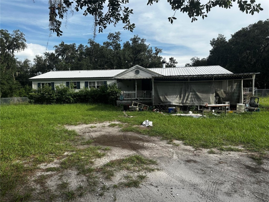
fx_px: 187
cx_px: 134
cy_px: 101
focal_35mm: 24
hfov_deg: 71.6
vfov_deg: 56.8
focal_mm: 6.86
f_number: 1.78
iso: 80
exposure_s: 1/2469
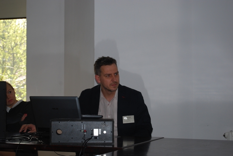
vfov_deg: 16.6
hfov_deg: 24.6
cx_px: 116
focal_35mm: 82
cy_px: 78
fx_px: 535
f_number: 5.6
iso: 200
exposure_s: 1/60
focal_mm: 55
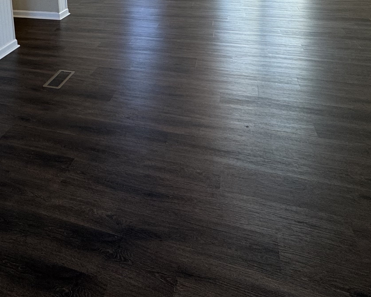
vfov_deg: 37.0
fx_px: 362
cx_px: 99
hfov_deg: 52.2
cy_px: -34
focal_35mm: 33
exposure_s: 1/120
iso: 125
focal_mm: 2.22
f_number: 2.2
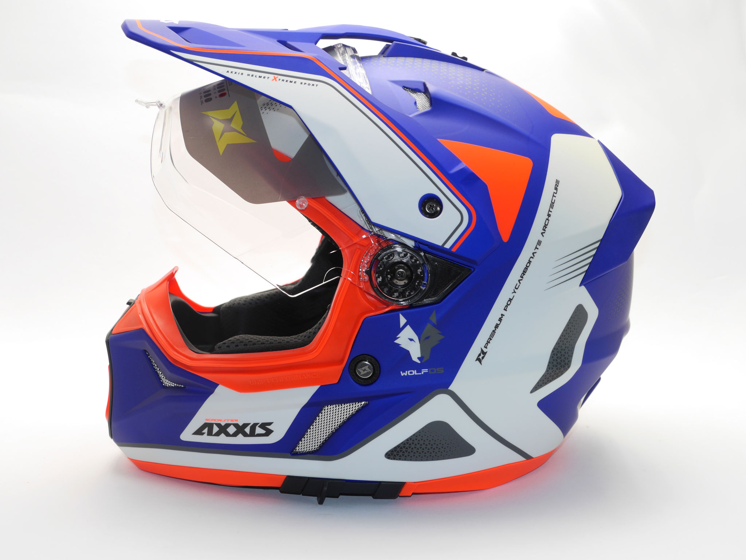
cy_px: 280
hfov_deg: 38.2
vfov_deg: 29.1
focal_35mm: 50
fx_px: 1078
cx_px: 373
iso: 200
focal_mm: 25
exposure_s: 1/40
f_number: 5.6
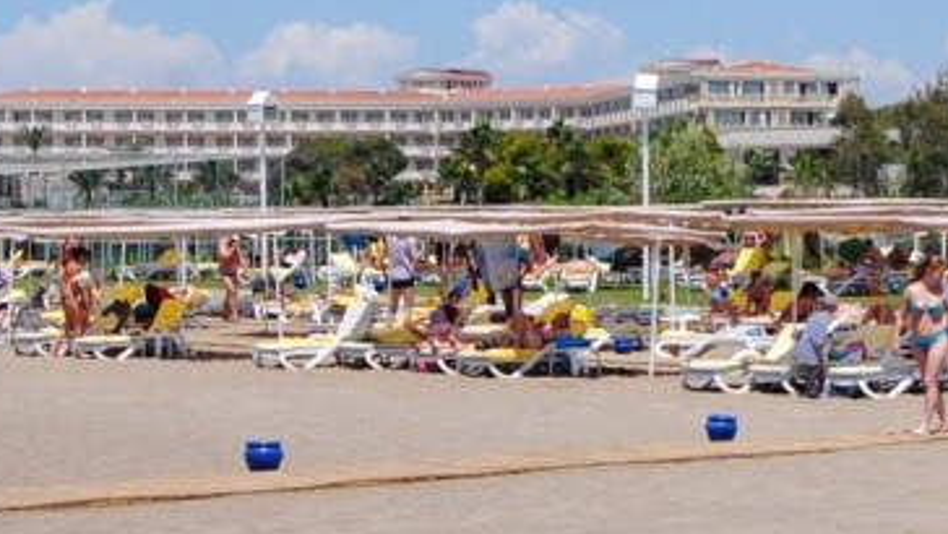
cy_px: 185
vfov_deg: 10.2
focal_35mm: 119
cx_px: 788
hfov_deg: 17.8
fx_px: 2992
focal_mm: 24
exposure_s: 1/250
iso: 100
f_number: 8
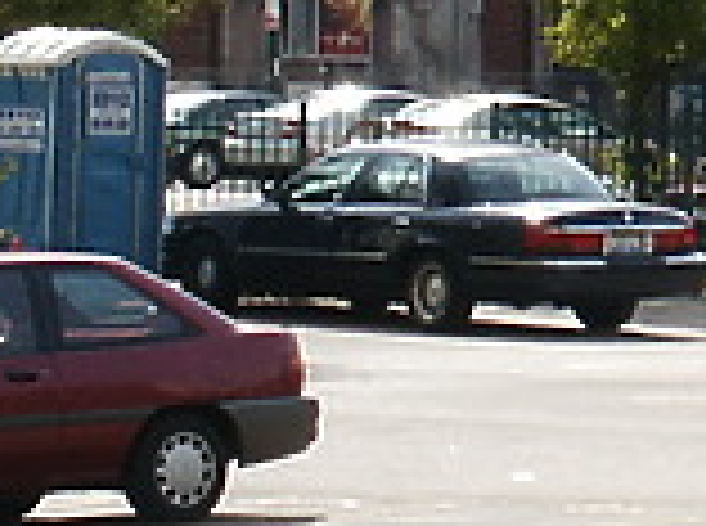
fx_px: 6430
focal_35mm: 316
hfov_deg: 6.0
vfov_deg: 4.6
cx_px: 1668
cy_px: -303
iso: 64
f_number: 8
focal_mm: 11.47
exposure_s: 1/125
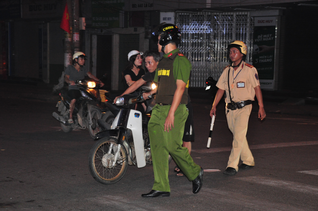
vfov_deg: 15.7
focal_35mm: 87
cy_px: 106
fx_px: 768
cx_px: 159
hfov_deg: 23.4
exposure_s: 1/60
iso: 1600
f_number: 5
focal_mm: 58
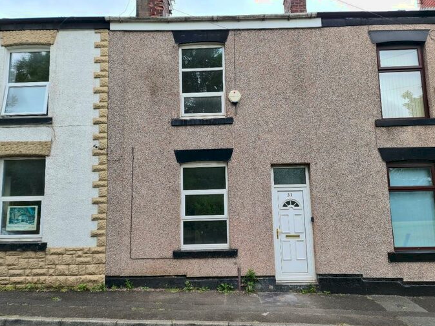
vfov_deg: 53.1
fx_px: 327
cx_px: 215
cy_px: 167
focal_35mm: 26
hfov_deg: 67.3
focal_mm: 7
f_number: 1.8
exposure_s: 1/164
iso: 50
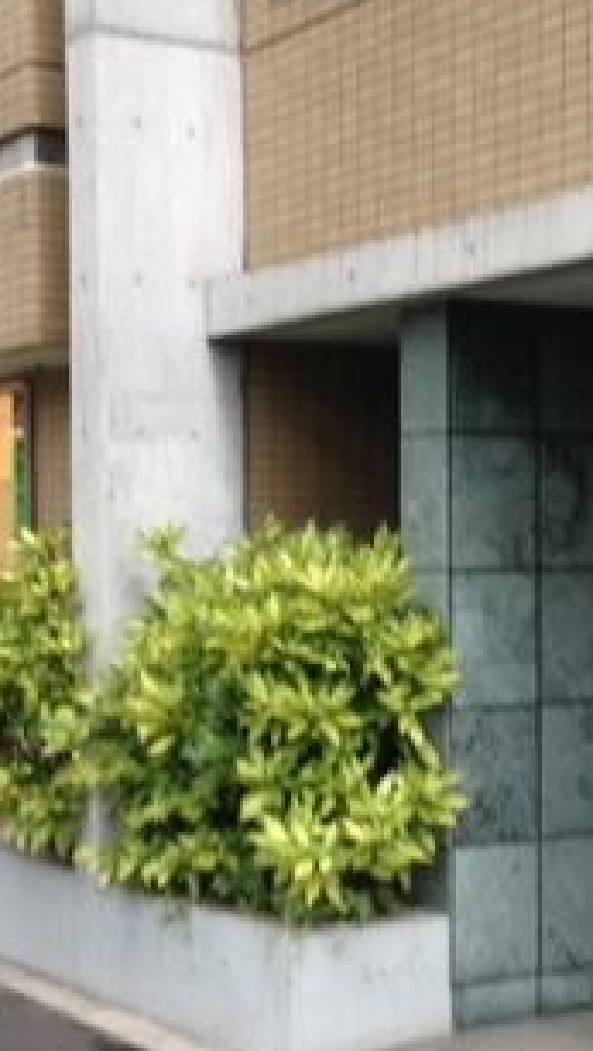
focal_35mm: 75
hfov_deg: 16.1
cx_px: 360
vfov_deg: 28.2
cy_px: 609
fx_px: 2094
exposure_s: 1/20
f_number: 2.4
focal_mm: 4.12
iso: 50
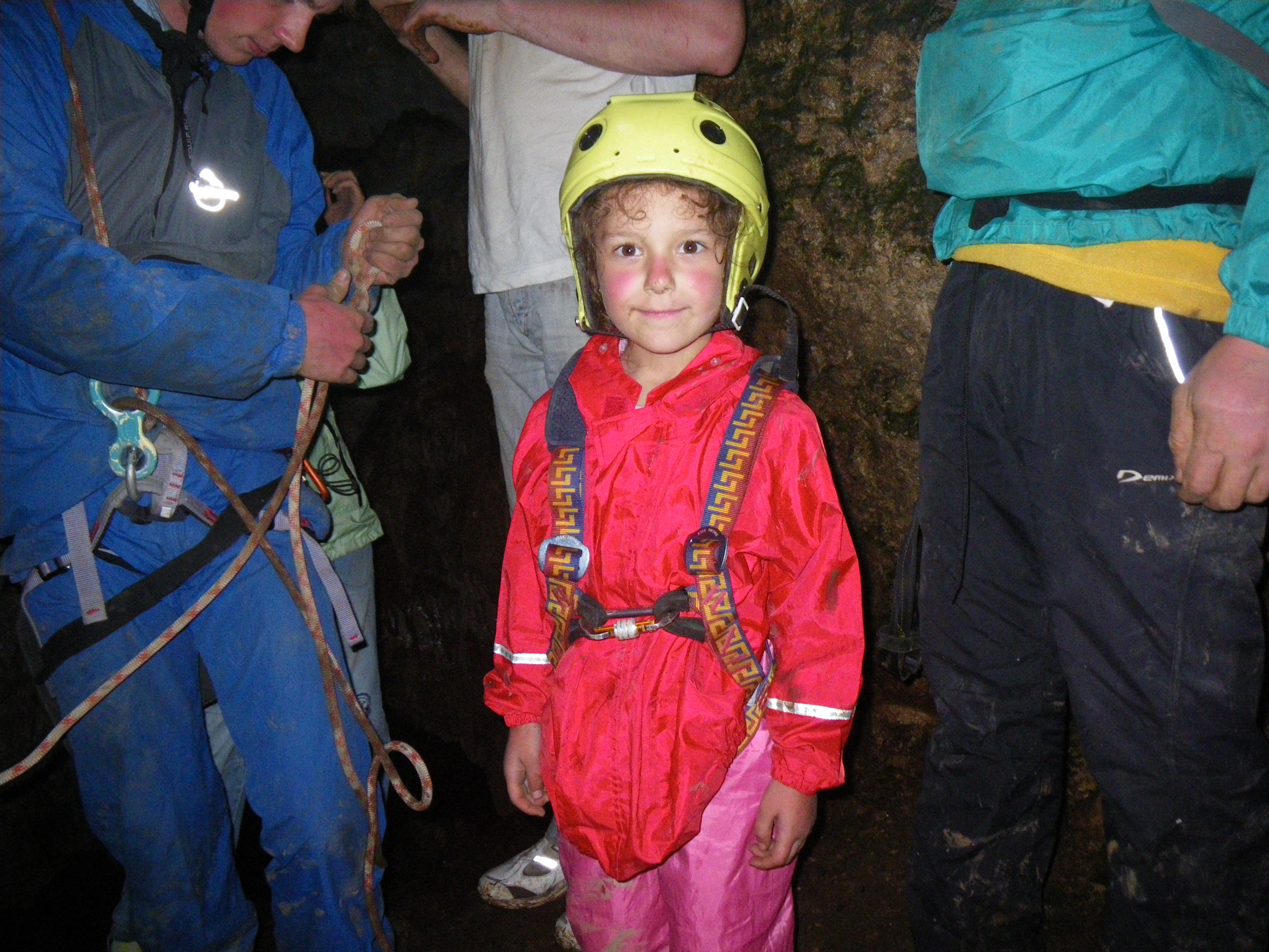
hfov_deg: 63.4
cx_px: 634
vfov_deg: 49.7
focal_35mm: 28
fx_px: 1026
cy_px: 476
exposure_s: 1/50
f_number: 3.5
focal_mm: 5
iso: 400
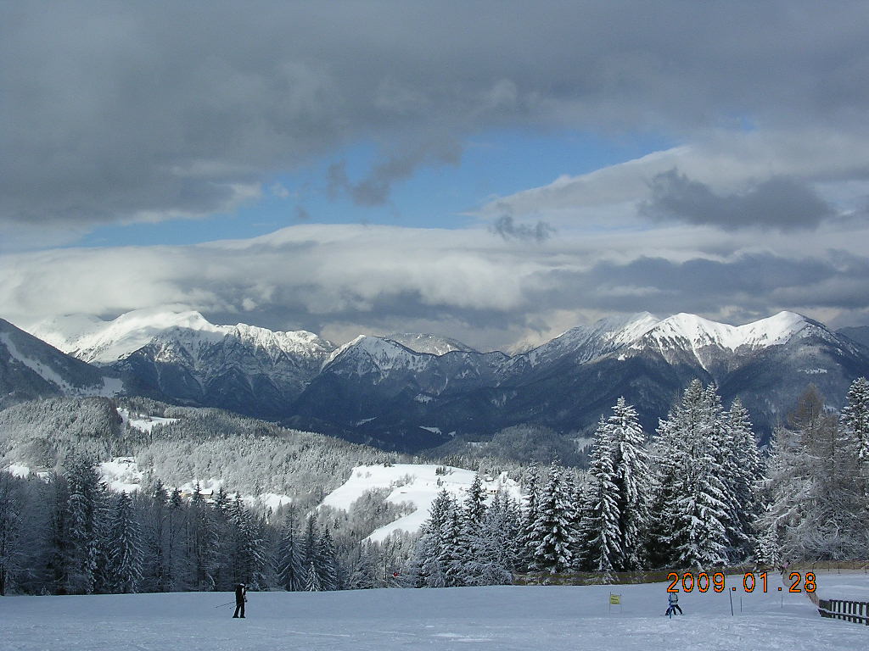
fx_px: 1155
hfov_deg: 41.2
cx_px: 434
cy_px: 326
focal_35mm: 46
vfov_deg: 31.5
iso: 100
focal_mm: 7.1
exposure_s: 1/565
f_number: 6.1
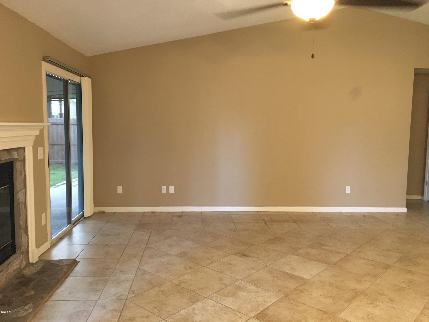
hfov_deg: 61.7
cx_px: 214
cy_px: 161
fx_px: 359
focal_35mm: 29
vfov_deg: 48.2
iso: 50
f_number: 2.2
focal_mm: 4.15
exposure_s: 1/4
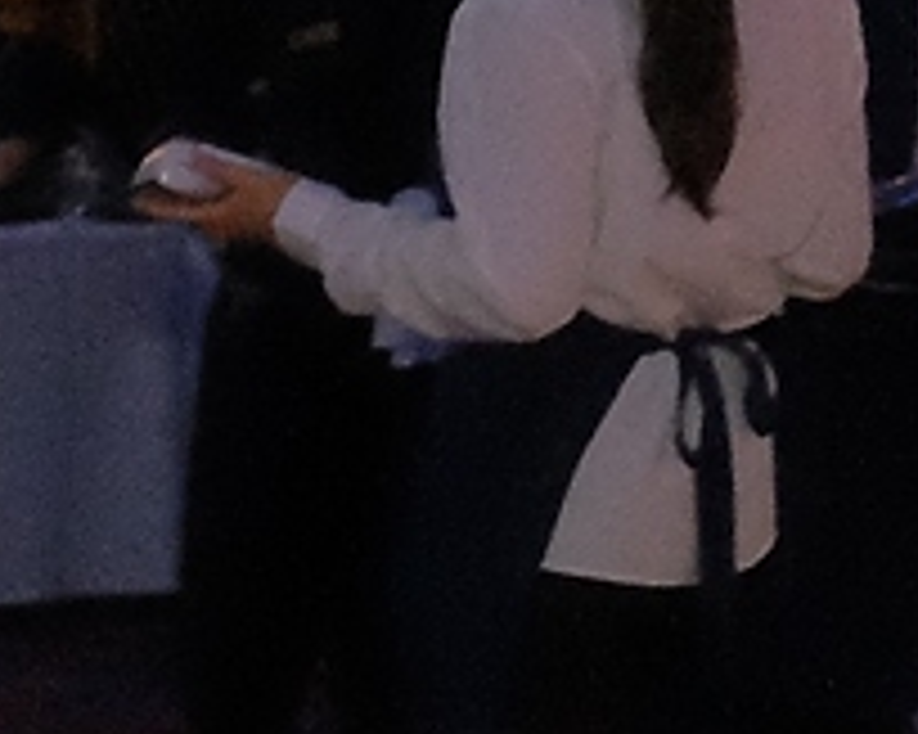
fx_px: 6518
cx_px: -2228
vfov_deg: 6.1
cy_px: 1797
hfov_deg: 6.9
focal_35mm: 240
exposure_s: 1/125
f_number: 4.5
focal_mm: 19.6
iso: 6400
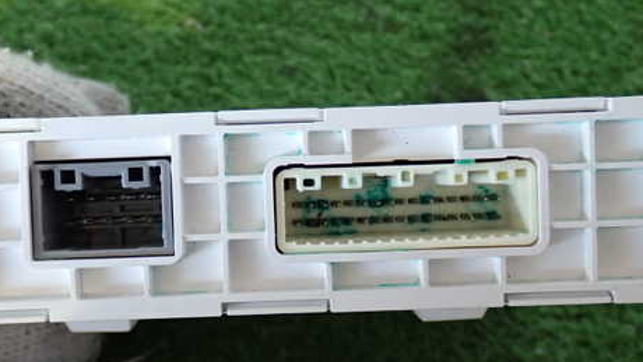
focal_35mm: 54
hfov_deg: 38.3
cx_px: 257
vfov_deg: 22.2
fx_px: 921
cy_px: 201
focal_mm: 6.83
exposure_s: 1/40
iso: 500
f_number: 2.7
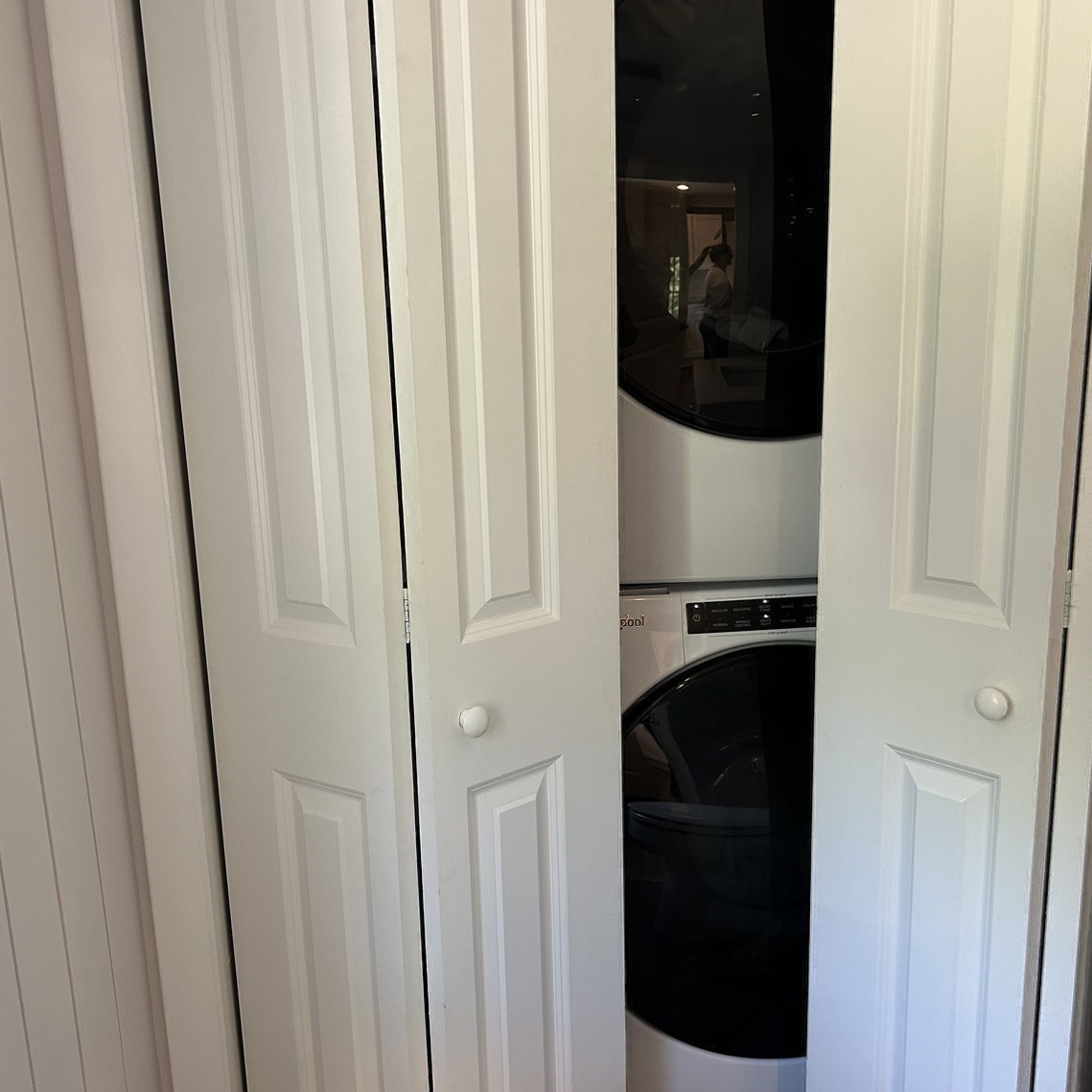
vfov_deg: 52.5
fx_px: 1106
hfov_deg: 52.5
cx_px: 541
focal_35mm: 31
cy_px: 585
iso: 160
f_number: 1.5
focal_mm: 5.7
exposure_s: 1/60
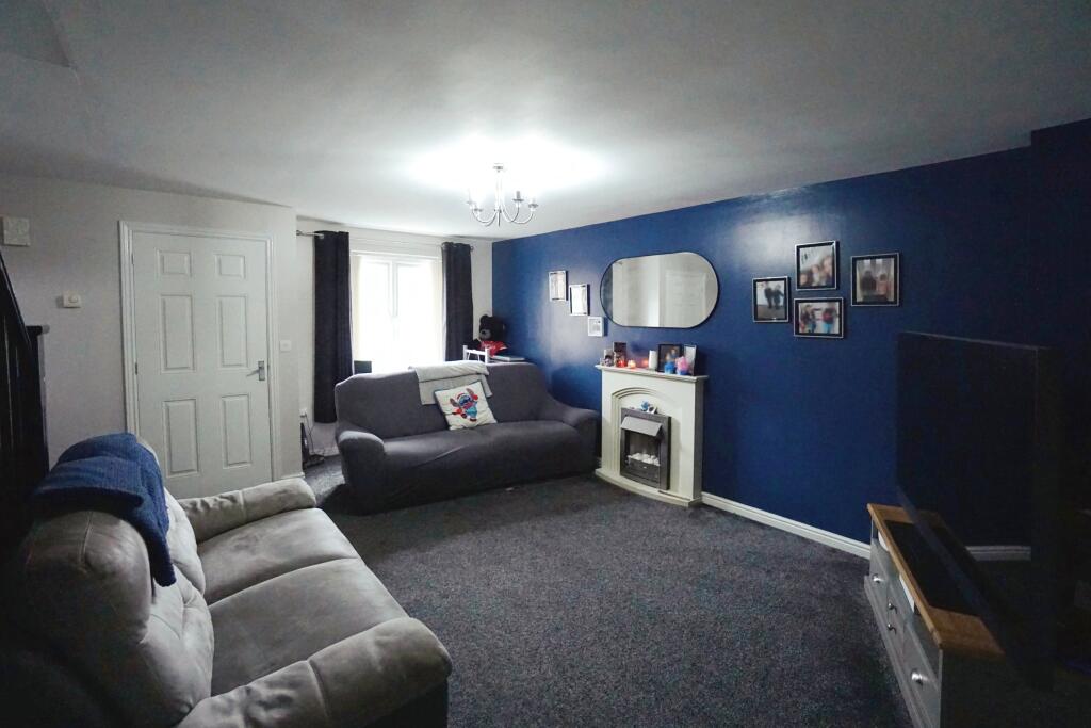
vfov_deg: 77.3
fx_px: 455
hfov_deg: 100.4
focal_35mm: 15
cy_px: 364
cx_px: 546
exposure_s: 1/60
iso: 3200
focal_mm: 10
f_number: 4
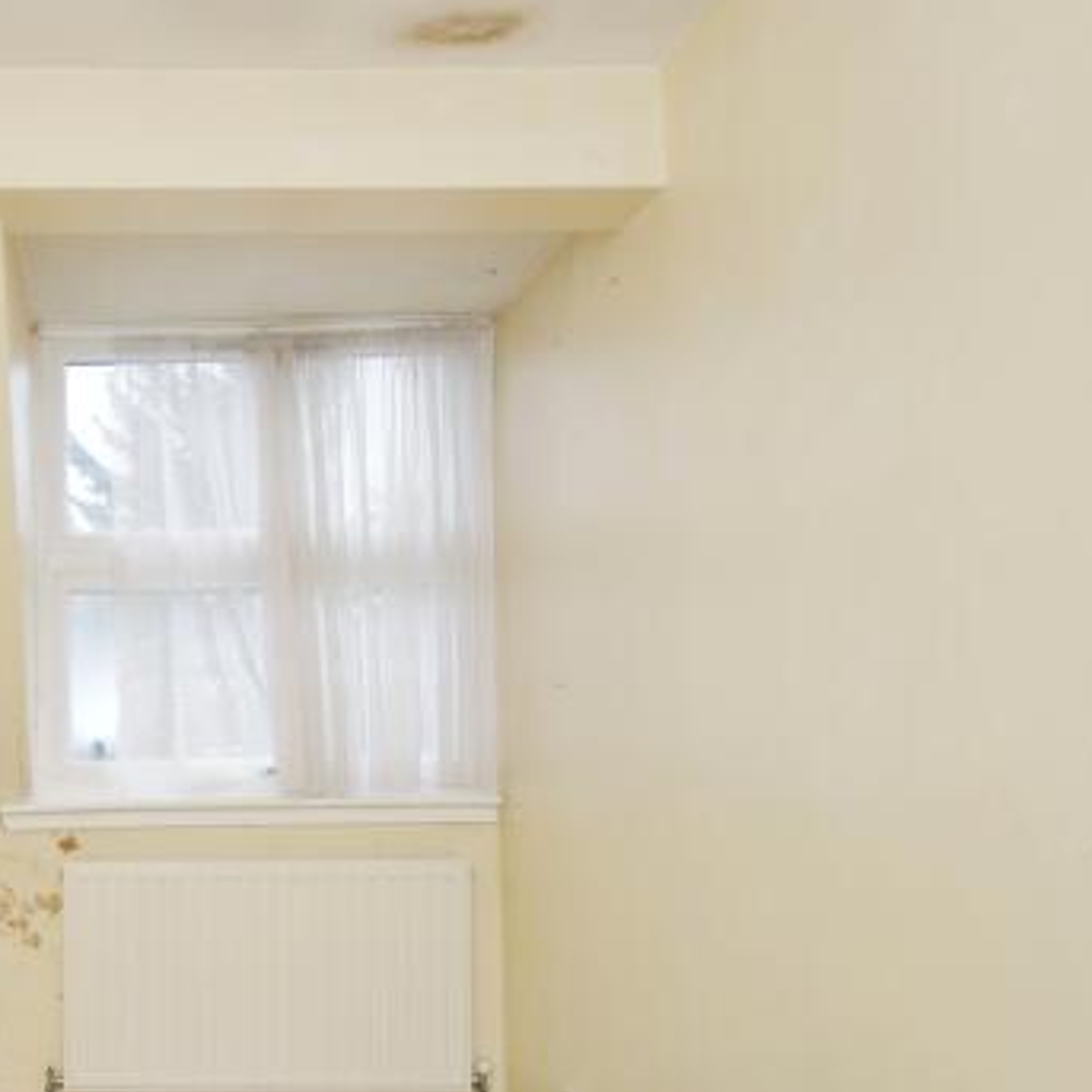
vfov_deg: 43.1
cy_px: 750
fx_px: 1356
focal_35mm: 38
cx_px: 38
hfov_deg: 39.5
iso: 200
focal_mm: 10
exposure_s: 1/60
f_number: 5
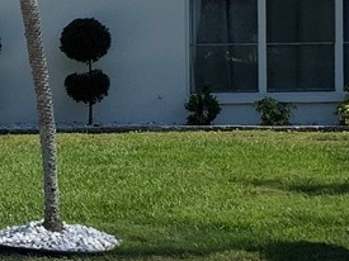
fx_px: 1703
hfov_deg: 11.6
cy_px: 60
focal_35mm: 169
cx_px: 3
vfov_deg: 8.8
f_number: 1.8
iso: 16
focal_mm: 3
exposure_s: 1/1984
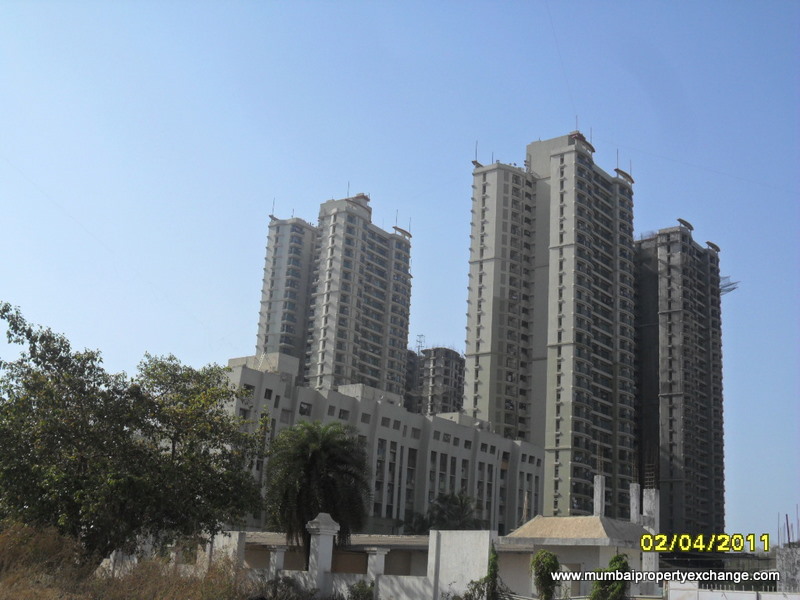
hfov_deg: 42.9
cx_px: 400
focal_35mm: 44
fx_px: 1017
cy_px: 300
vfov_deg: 32.9
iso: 100
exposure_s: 1/1000
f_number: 4.5
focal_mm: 7.8
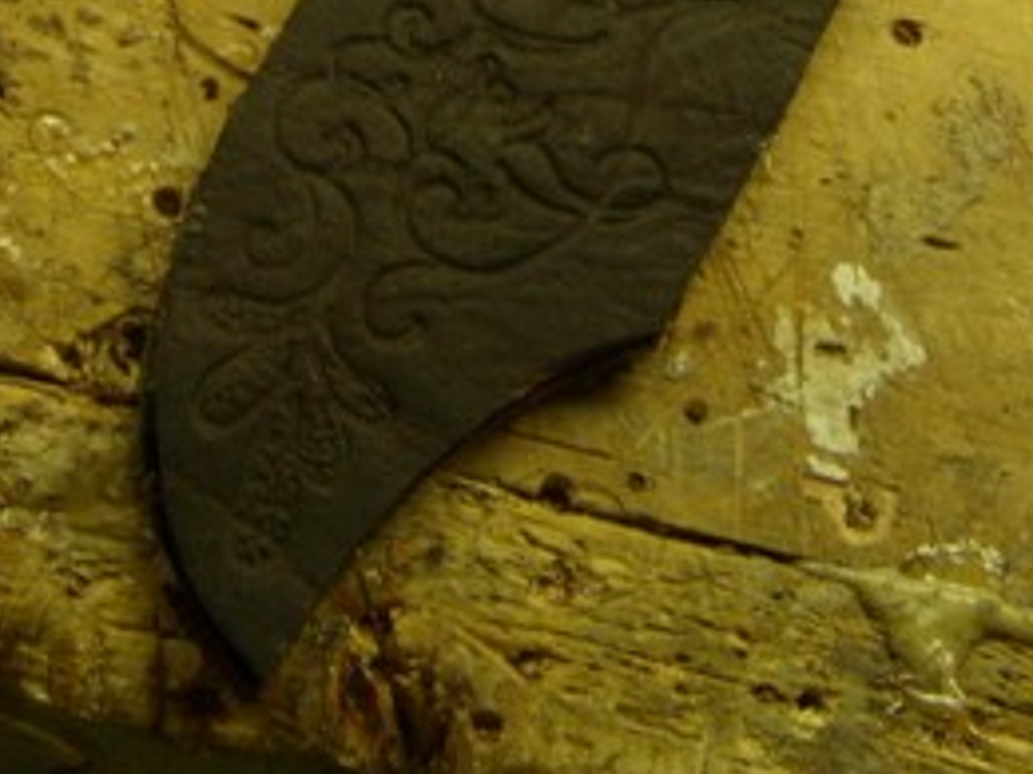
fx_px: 3074
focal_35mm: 103
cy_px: -191
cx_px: 779
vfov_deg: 13.9
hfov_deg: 18.9
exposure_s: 1/40.8
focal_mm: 6.4
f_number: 3.5
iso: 64
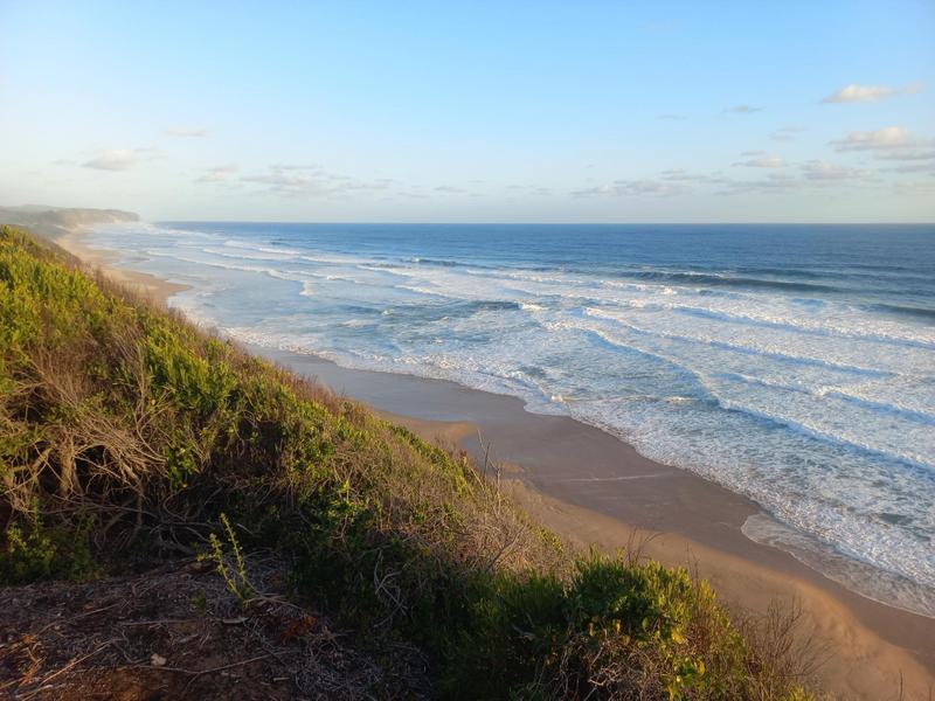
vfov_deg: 54.9
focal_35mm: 25
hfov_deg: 69.4
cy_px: 350
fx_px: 675
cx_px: 468
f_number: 1.8
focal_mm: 4.6
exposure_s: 1/195
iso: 25
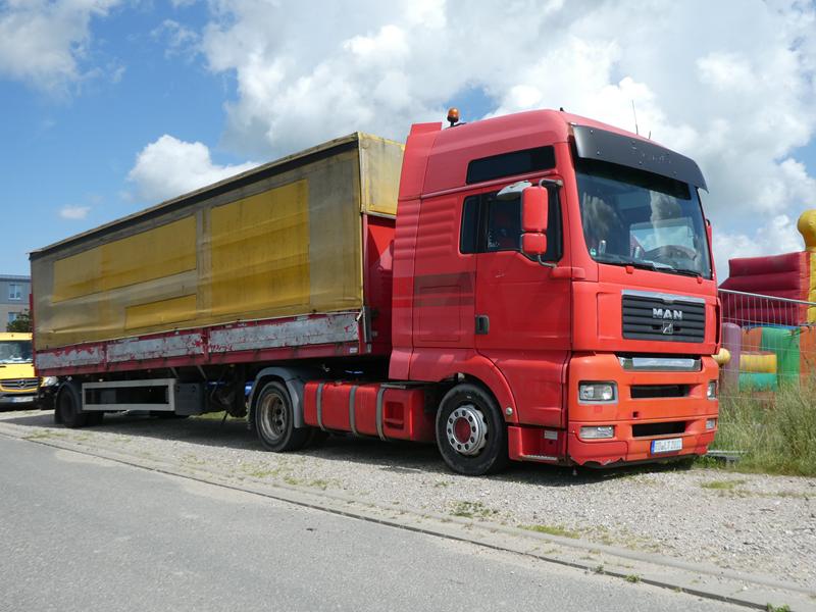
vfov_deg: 42.9
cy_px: 306
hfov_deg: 55.4
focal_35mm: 33
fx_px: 778
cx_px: 408
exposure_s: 1/800
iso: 80
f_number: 3.6
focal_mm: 5.8
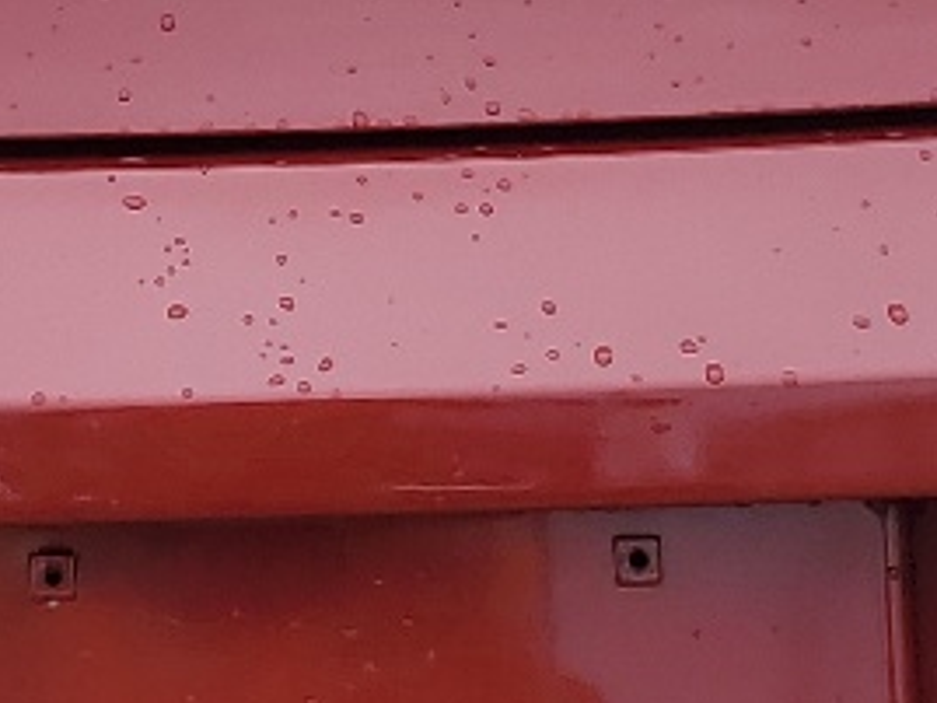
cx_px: 301
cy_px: 136
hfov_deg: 12.7
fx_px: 4196
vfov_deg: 9.5
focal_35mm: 155
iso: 50
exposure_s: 1/1250
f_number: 1.5
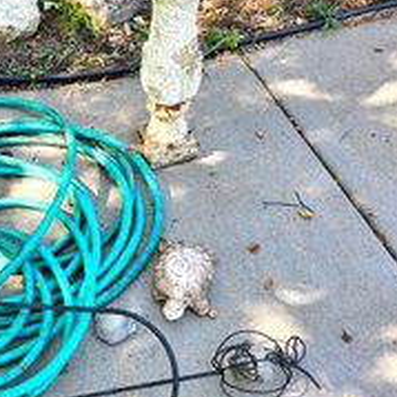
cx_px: 48
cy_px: 218
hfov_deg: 40.0
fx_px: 506
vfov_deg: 42.8
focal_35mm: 39
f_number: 1.8
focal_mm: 5.4
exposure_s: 1/156
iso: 25
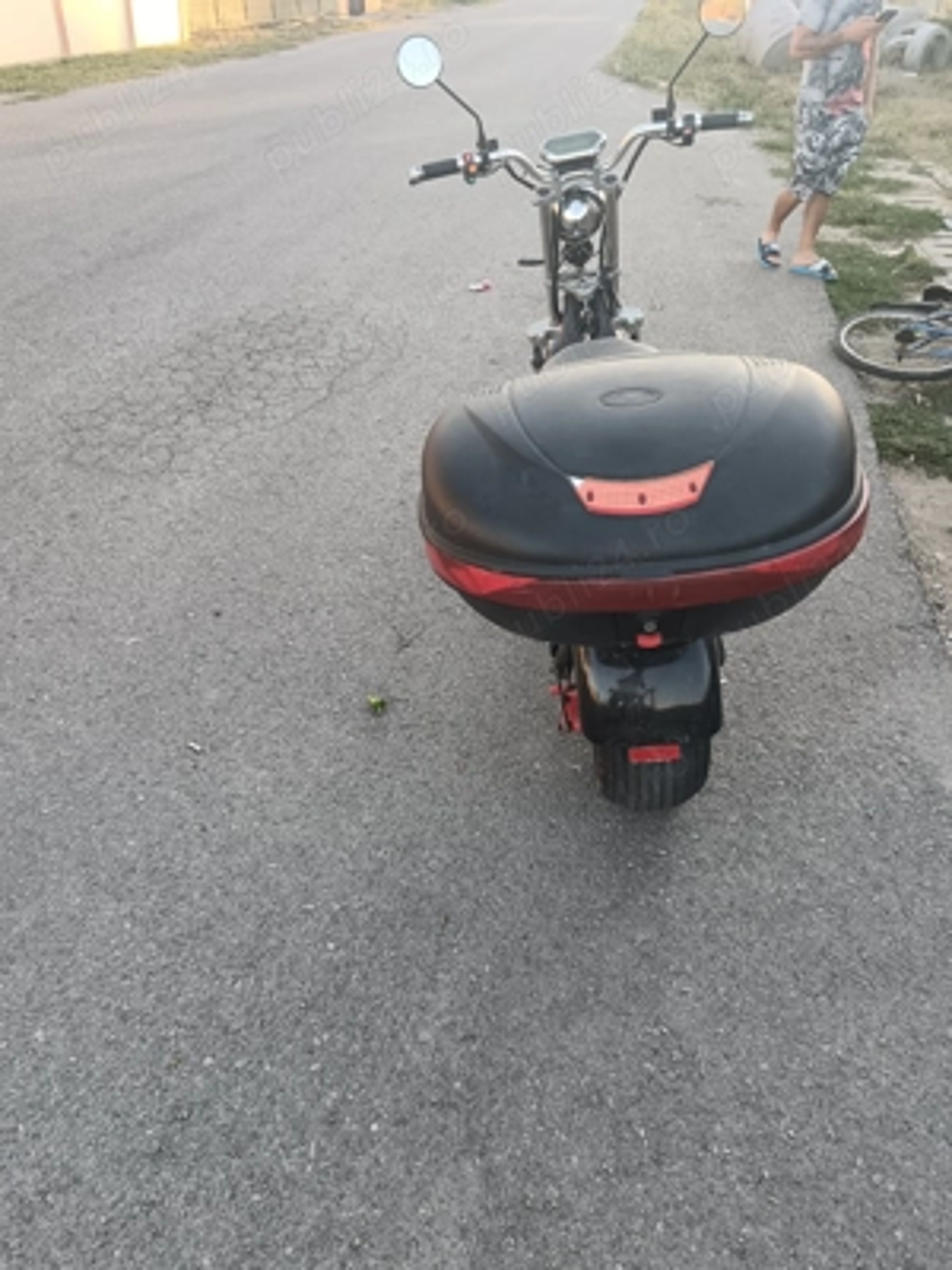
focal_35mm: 27
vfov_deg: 65.3
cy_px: 635
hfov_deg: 51.4
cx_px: 476
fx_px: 990
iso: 300
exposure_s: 1/100
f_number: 1.9
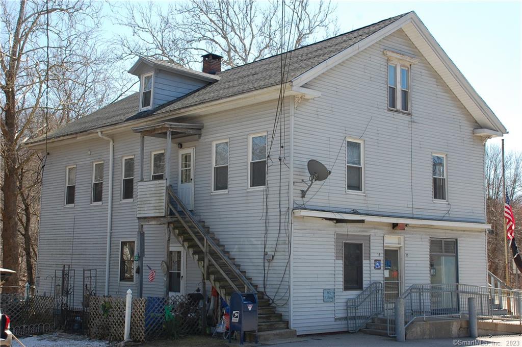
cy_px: 174
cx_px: 261
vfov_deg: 28.0
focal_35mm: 48
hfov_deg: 41.2
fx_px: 695
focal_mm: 32
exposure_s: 1/200
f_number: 7.1
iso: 200
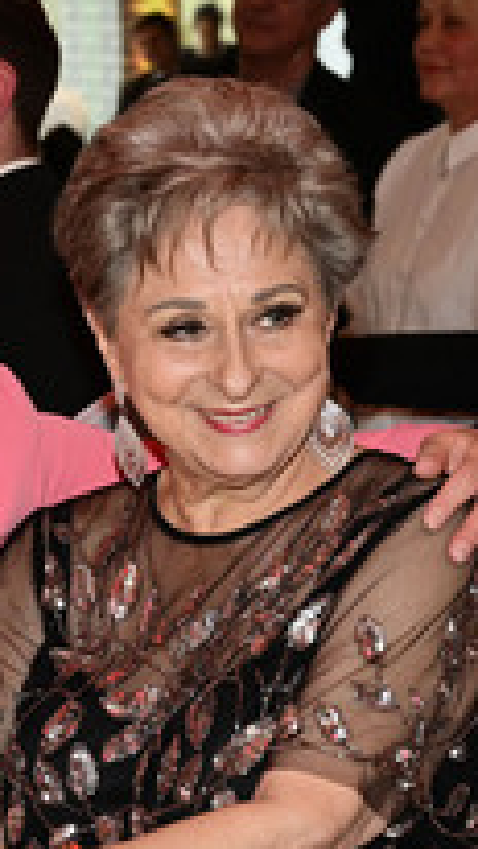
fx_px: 2634
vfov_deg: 18.3
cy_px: 561
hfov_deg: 10.3
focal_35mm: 117
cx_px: -35
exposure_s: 1/200
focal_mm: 51
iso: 3200
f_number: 5.6
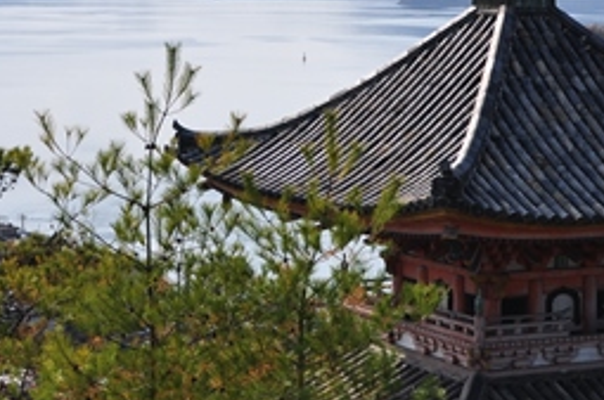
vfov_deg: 12.0
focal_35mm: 113
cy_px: 6
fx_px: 1892
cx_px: 140
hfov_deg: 18.0
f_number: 9
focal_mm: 30
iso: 200
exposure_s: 1/320
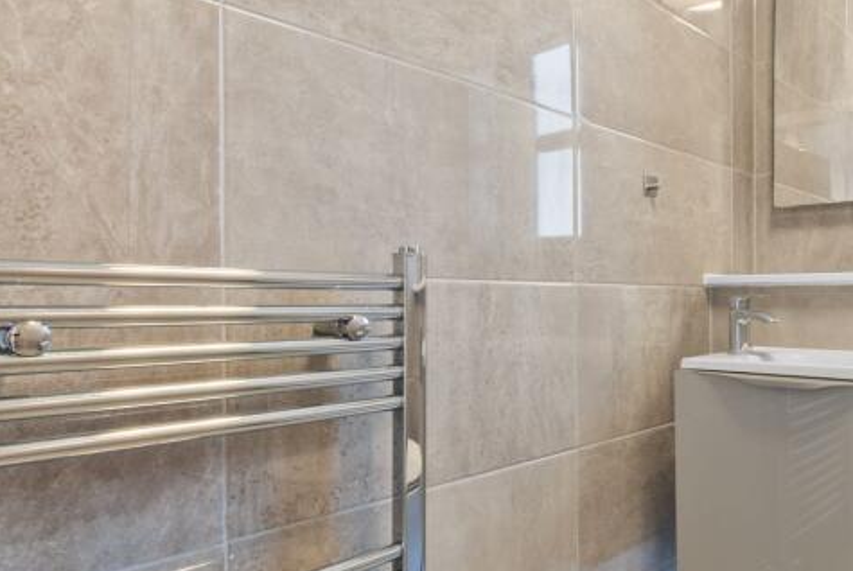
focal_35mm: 28
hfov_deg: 60.1
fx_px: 664
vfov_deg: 46.4
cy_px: 323
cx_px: 684
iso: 640
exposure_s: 4
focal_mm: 13
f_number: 16
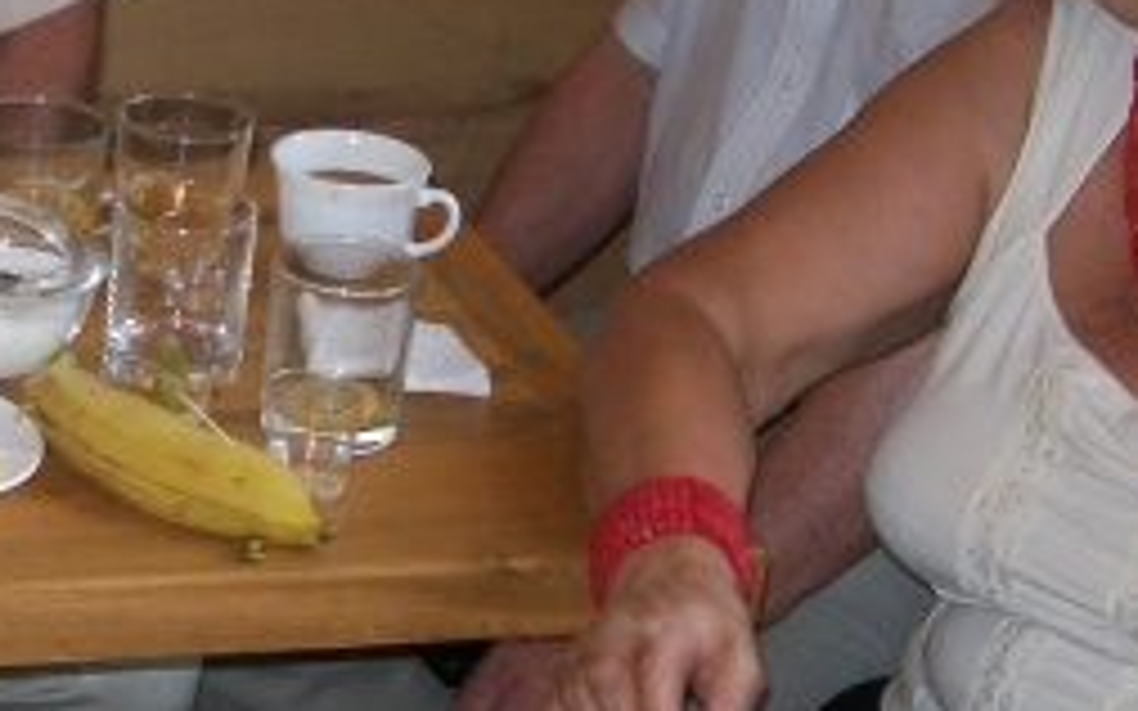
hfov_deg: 18.0
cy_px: 11
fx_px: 3504
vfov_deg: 11.5
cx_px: 4
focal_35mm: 113
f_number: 2.7
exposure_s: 1/30
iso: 80
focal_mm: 6
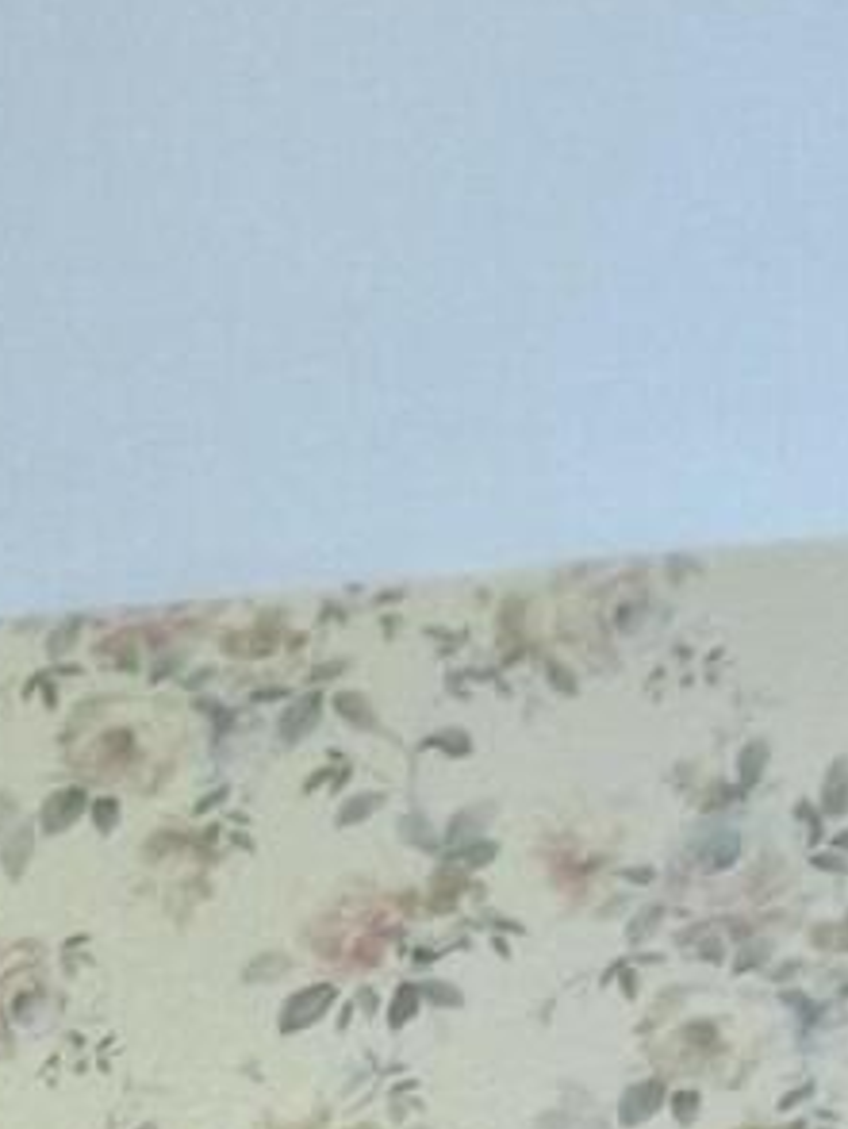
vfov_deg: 9.3
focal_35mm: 170
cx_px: -1293
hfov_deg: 8.0
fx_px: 5545
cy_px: 3364
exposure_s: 1/50
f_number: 1.8
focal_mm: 4.69
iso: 250
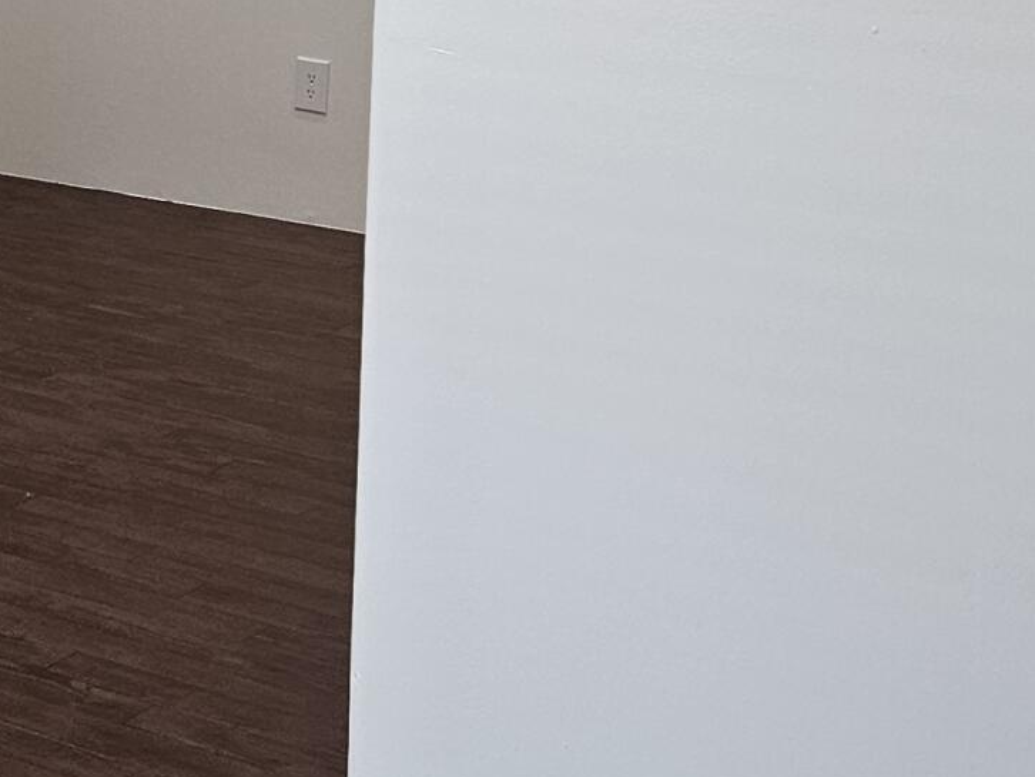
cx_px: -472
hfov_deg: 18.5
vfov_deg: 15.3
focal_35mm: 95
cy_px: -17
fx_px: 2841
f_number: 1.8
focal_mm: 5.4
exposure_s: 1/120
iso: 125
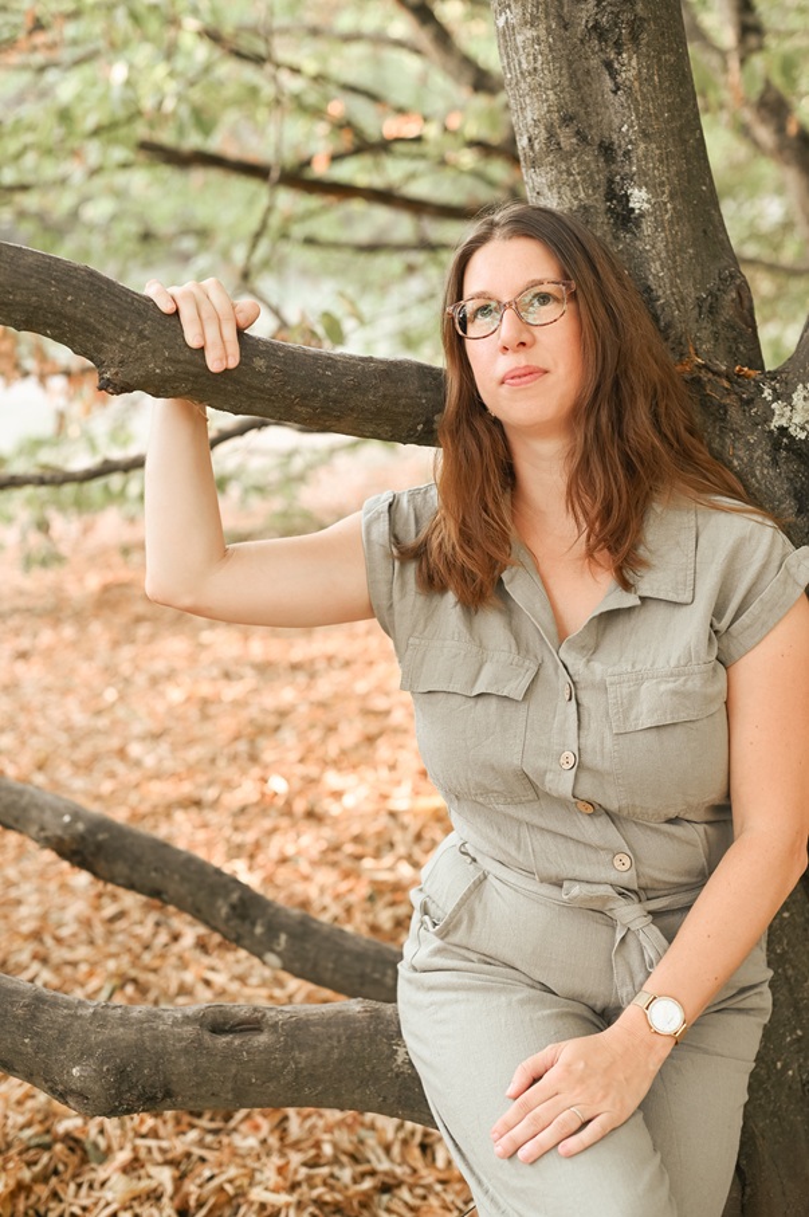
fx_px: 1689
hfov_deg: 26.9
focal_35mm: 50
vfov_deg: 39.6
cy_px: 608
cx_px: 404
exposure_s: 1/50
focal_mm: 50
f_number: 3.2
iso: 220
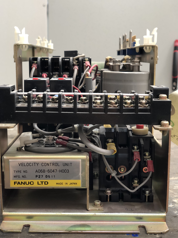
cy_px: 122
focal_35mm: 54
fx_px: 370
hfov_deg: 27.0
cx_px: 88
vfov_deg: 35.5
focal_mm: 6
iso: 125
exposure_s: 1/33
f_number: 2.4
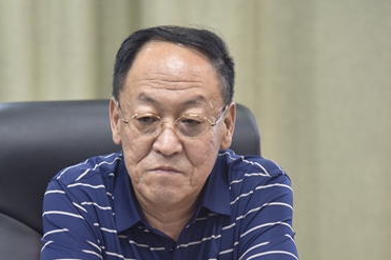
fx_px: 2106
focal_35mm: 194
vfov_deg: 7.1
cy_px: 201
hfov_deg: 10.6
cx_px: 142
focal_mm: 120
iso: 640
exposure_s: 1/40
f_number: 4
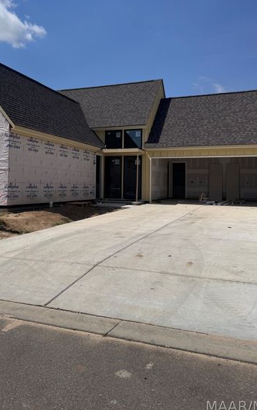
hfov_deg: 40.4
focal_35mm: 31
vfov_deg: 60.8
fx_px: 347
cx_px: 98
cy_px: 168
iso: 80
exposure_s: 1/10417
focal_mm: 6.76
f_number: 1.78
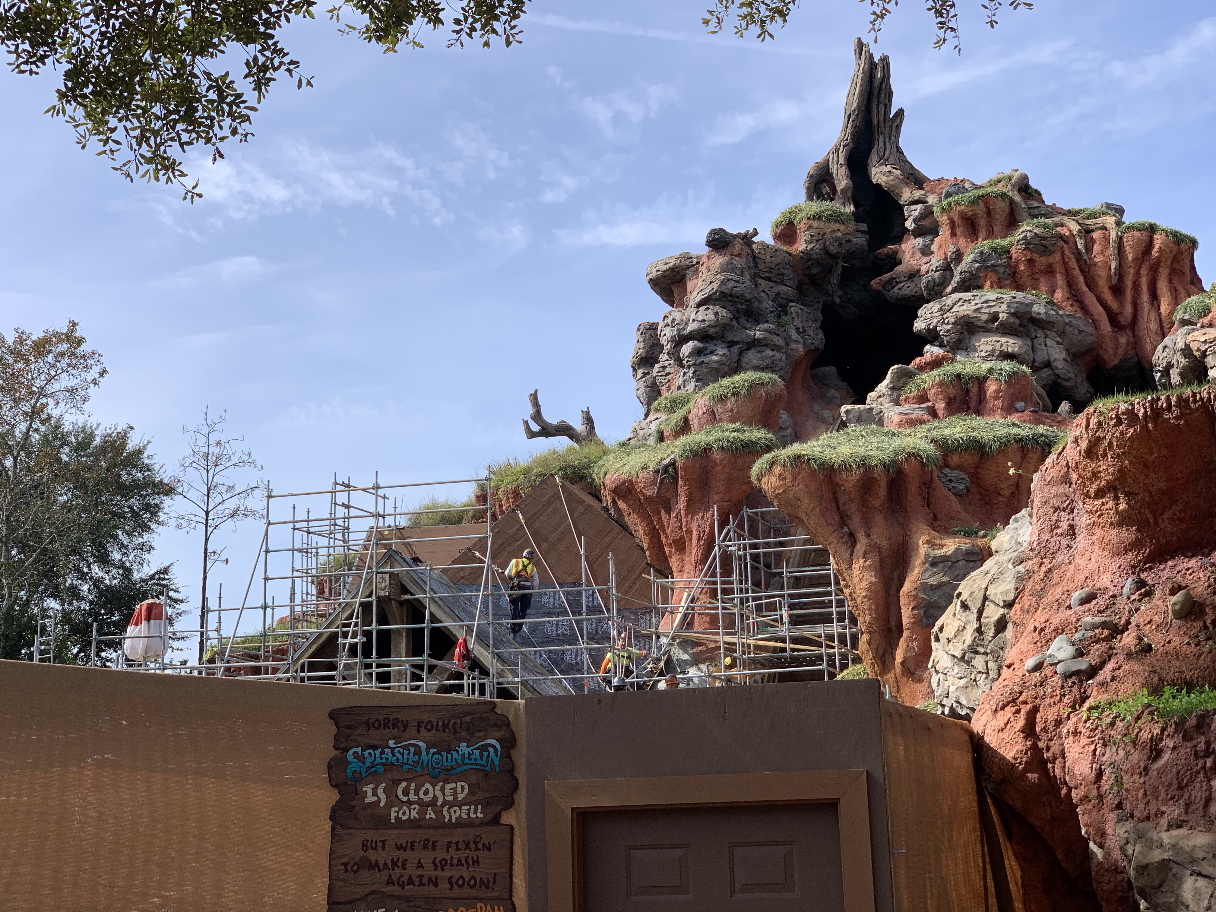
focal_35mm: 52
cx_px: 608
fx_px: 1827
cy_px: 456
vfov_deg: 28.0
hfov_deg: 36.8
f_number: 2.4
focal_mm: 6
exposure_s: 1/1229
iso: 16
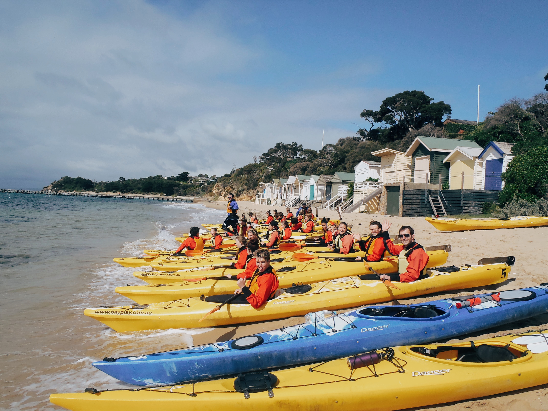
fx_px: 443
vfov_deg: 49.7
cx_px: 274
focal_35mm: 28
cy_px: 206
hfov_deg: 63.4
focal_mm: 5
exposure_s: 1/160
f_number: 11
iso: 80
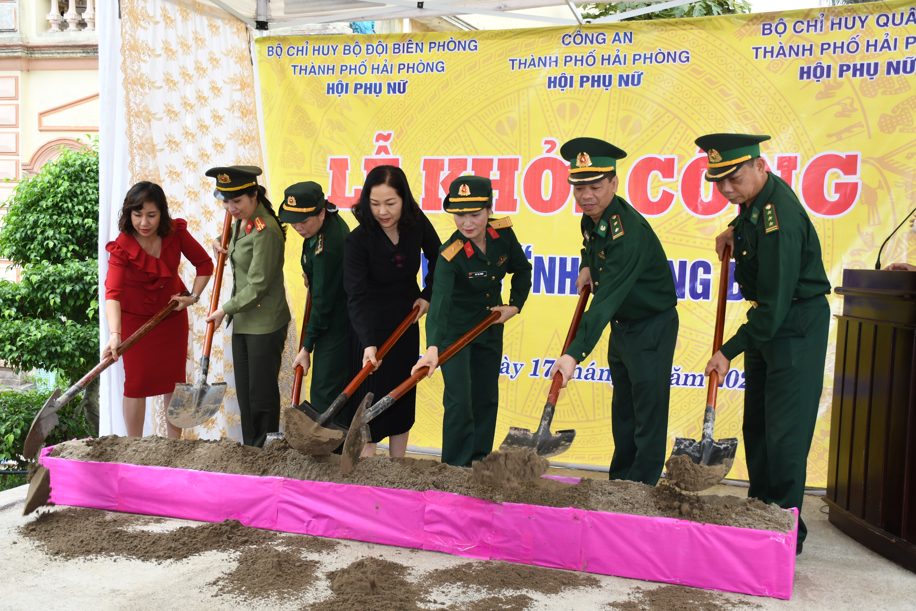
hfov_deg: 49.6
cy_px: 306
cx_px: 458
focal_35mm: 39
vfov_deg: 34.2
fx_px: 992
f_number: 5.6
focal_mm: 26
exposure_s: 1/200
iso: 400
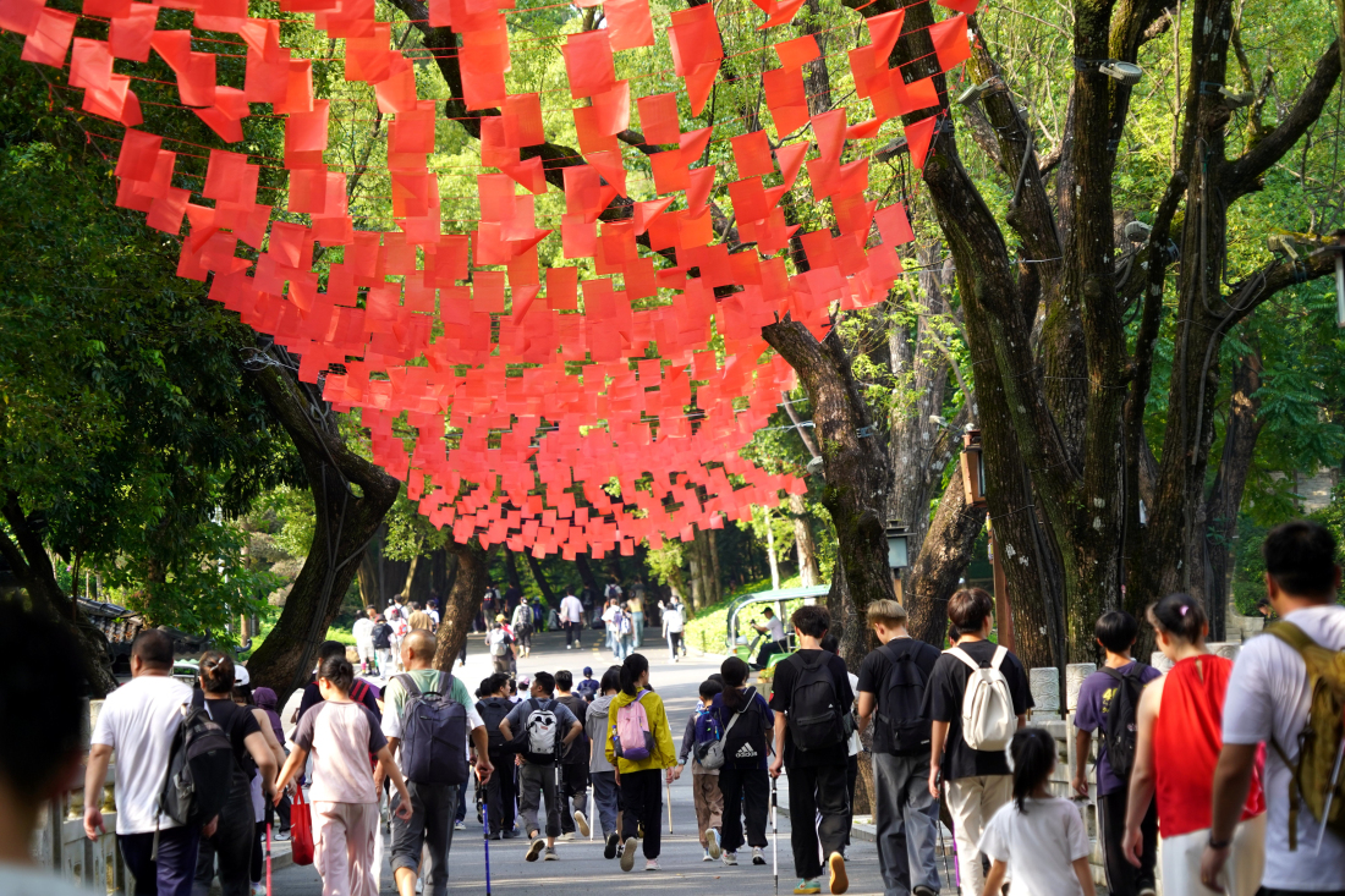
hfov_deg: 15.5
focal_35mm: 132
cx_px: 672
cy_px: 448
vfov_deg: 10.4
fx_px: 4931
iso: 250
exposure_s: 1/160
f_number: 6.3
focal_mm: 132
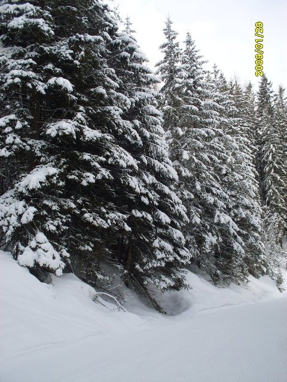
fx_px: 420
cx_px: 144
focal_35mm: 38
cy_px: 191
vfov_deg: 49.0
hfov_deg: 37.7
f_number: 8.4
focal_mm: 6.3
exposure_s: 1/60
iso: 80
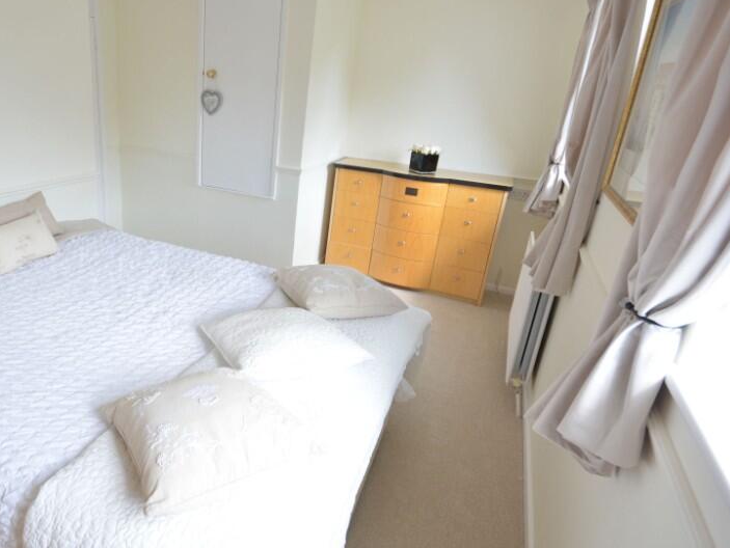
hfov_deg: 76.7
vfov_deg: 63.3
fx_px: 443
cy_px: 246
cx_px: 248
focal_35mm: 21
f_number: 8
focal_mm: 10
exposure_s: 1/30
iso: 400
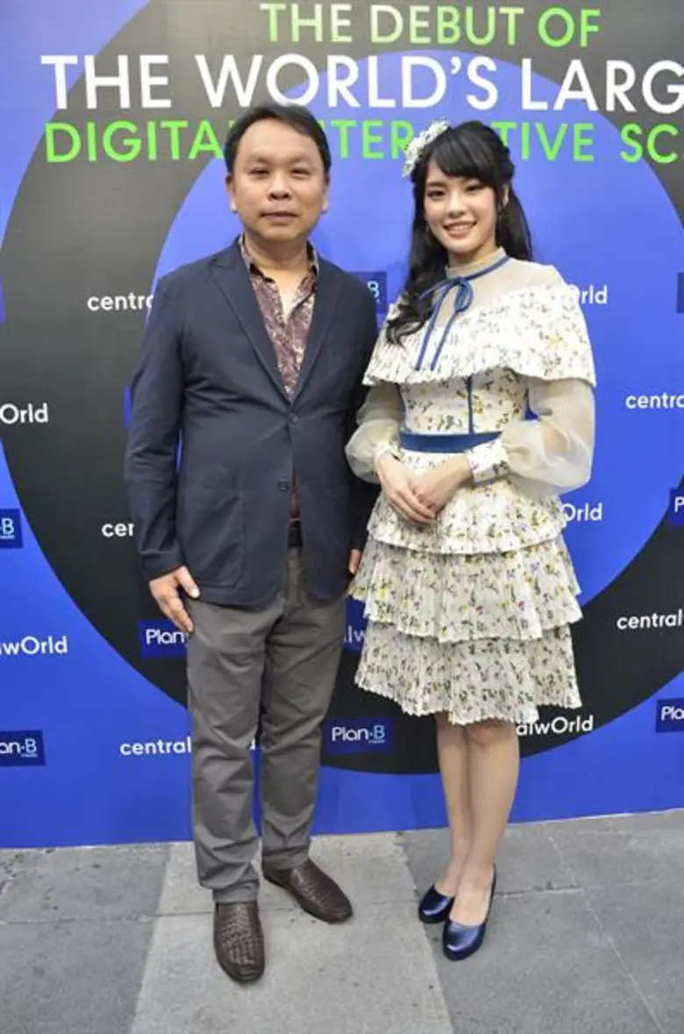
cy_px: 517
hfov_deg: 47.7
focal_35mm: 27
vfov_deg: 67.5
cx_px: 342
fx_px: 774
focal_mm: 18
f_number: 4.5
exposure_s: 1/200
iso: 800
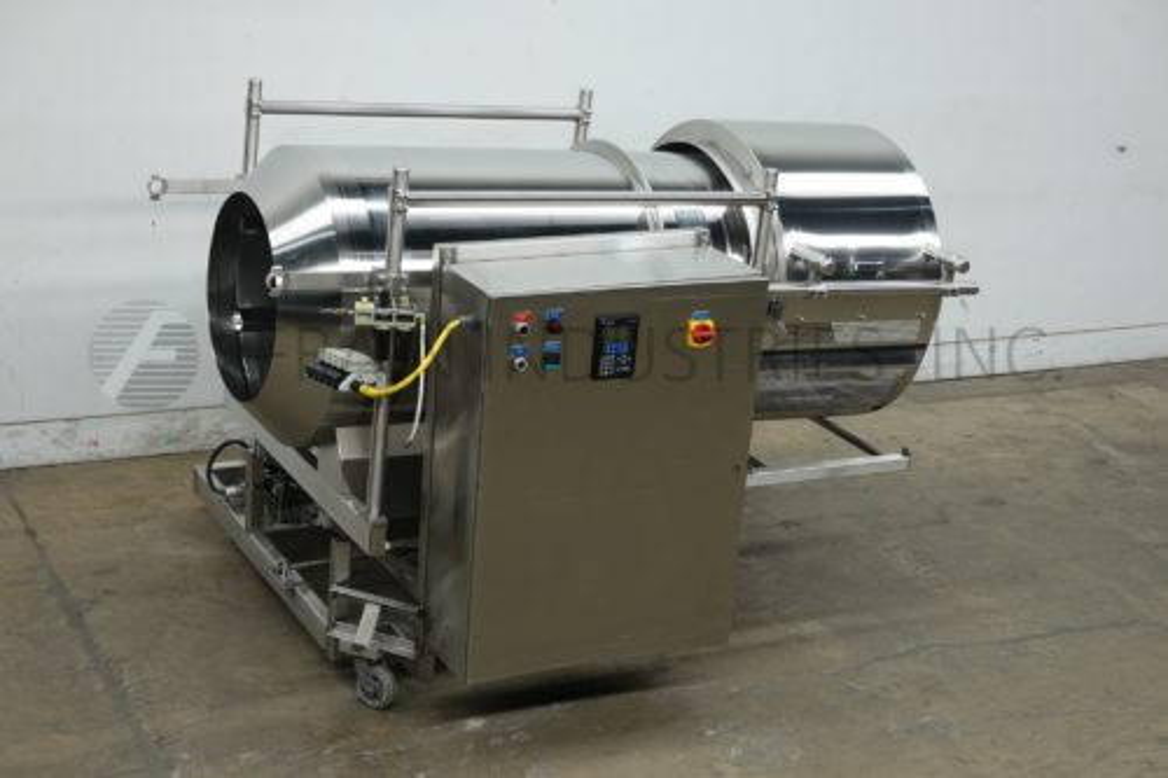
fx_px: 2011
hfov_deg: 32.4
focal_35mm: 62
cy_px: 389
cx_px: 584
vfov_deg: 21.9
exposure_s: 1/80
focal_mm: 22.92
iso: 320
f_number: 4
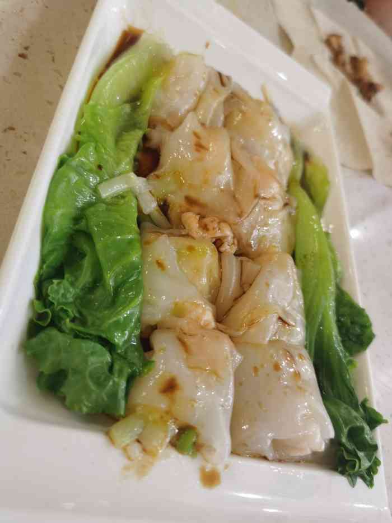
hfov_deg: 51.4
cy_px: 262
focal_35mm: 27
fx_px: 408
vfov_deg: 65.3
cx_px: 196
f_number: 1.6
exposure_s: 1/50
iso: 250
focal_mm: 5.56
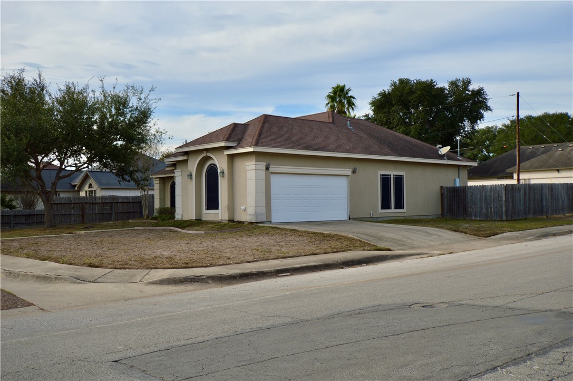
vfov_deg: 36.8
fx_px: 572
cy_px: 190
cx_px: 286
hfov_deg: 53.2
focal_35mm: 36
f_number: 7.1
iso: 100
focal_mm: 24
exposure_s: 1/200
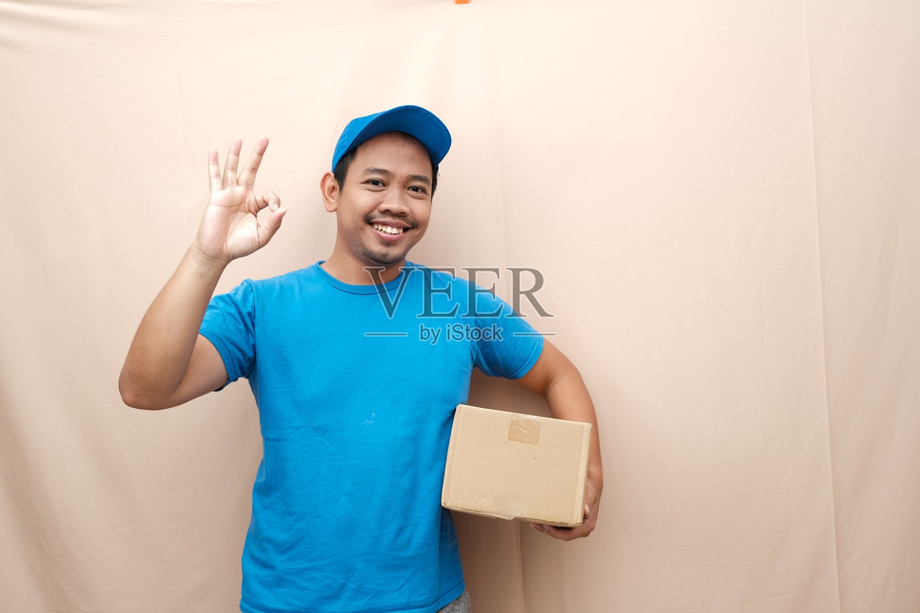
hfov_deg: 53.1
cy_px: 306
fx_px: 920
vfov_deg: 36.9
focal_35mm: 36
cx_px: 460
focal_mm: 24.2
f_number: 6.4
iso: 125
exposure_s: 1/60
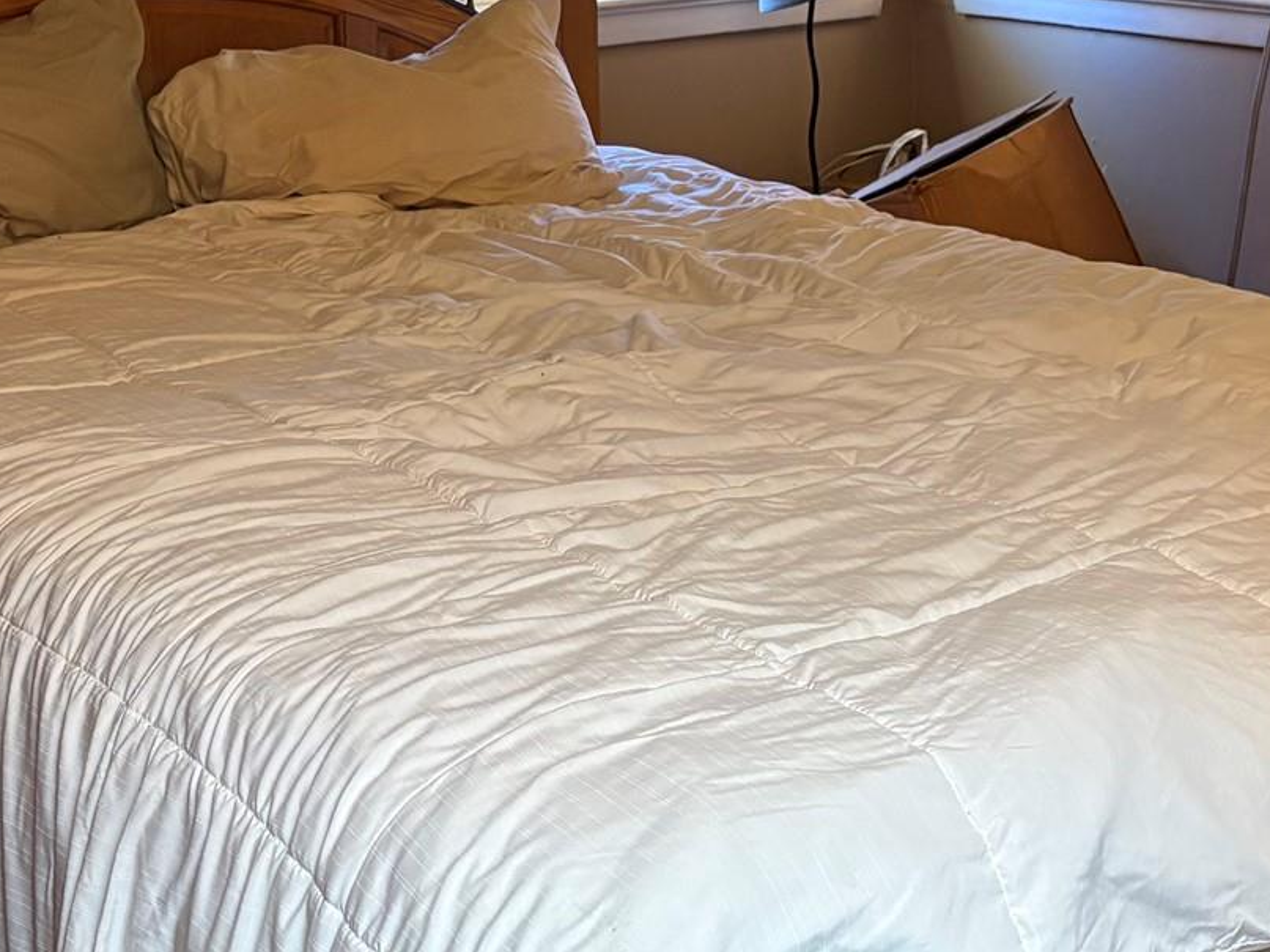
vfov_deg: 21.5
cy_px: -3
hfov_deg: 29.2
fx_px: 2421
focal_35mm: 66
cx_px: 453
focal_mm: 5.96
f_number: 1.6
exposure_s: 1/60
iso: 250
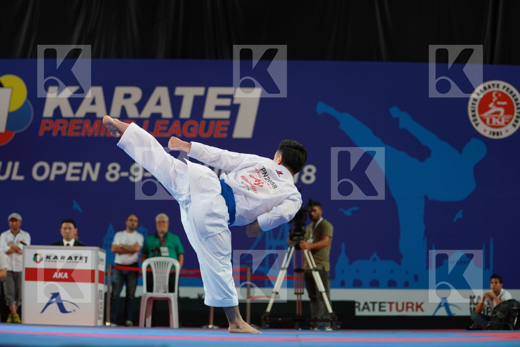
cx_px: 260
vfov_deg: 13.0
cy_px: 174
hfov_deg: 19.5
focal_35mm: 105
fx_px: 1517
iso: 1000
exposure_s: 1/400
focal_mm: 105
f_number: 4
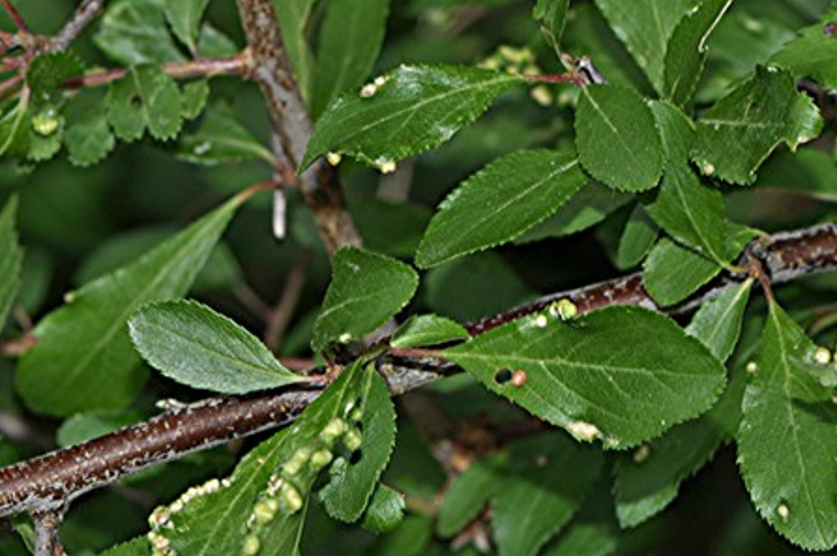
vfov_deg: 4.9
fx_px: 6547
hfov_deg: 7.3
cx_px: 131
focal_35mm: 282
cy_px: 481
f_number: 10
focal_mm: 105
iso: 200
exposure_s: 1/60
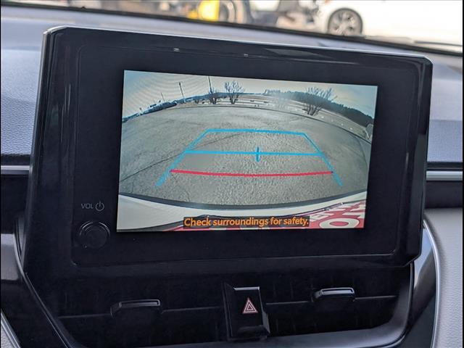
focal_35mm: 49
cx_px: 232
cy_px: 174
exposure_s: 1/303
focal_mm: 6.9
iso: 23
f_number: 1.68
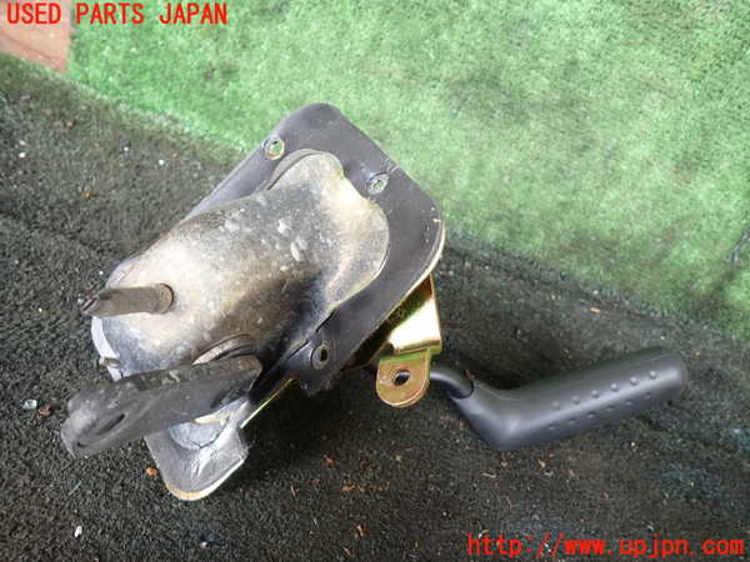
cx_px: 375
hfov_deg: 69.4
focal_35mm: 25
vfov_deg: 54.9
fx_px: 542
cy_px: 281
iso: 200
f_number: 2
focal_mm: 4.5
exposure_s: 1/60
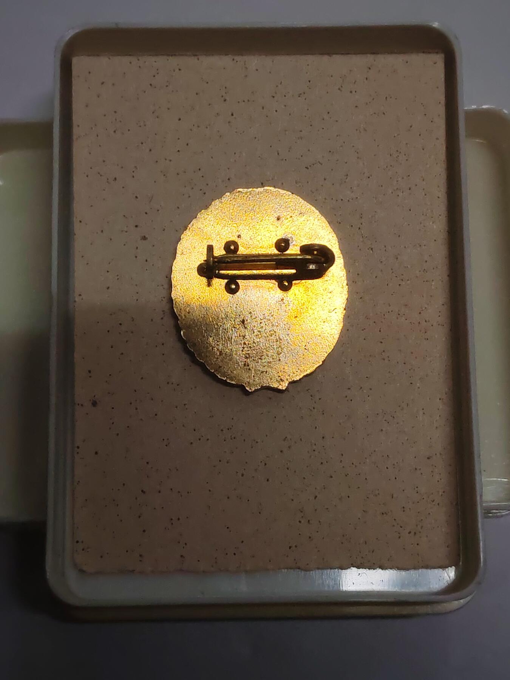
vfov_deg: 28.6
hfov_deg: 21.6
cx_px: 255
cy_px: 340
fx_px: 1336
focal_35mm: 68
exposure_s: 1/100
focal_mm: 5.52
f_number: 1.95
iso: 200
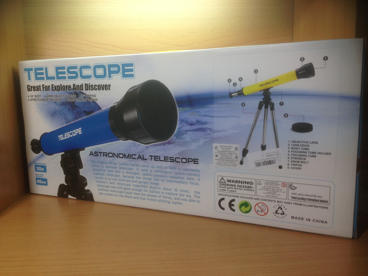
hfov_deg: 55.4
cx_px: 184
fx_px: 351
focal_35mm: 33
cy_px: 138
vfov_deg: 42.9
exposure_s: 1/40
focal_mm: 4.12
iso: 50
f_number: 2.4
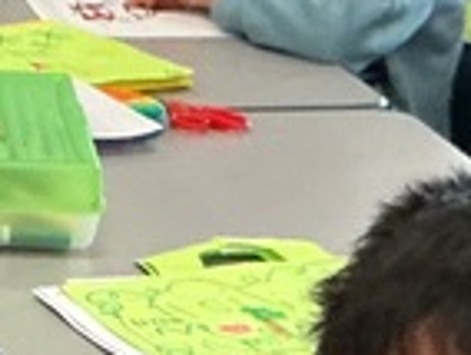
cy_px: 524
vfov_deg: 7.0
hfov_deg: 8.7
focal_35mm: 209
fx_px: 2849
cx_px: -610
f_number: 1.8
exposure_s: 1/40
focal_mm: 3
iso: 200
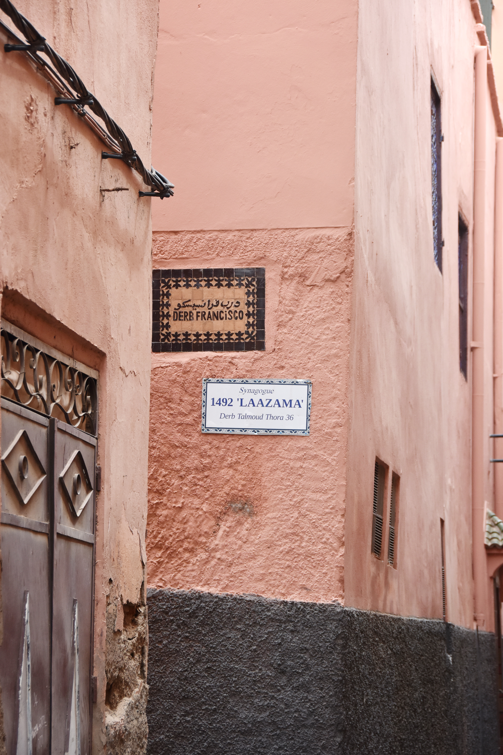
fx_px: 2358
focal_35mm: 112
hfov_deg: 12.2
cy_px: 378
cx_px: 252
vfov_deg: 18.2
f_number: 8
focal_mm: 75
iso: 720
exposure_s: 1/500
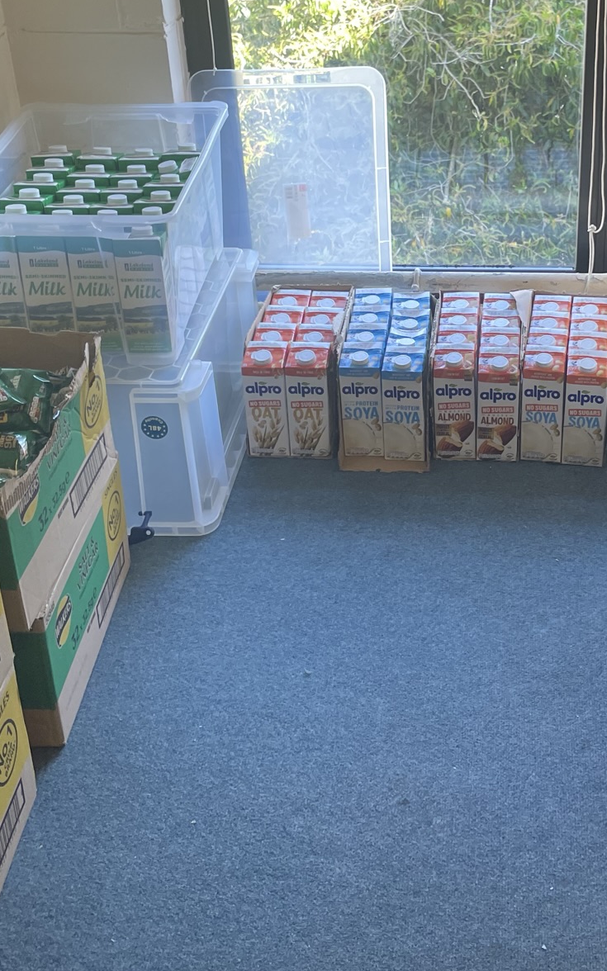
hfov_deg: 26.4
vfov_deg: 41.5
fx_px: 1270
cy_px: 354
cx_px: 489
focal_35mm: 48
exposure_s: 1/100
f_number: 1.6
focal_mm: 4.2
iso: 100
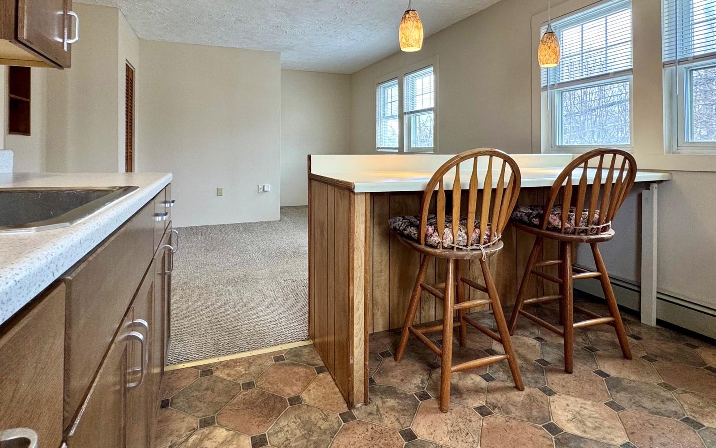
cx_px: 349
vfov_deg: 60.7
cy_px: 148
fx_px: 371
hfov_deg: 88.0
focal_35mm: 19
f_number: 2.2
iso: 125
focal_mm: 2.22
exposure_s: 1/120
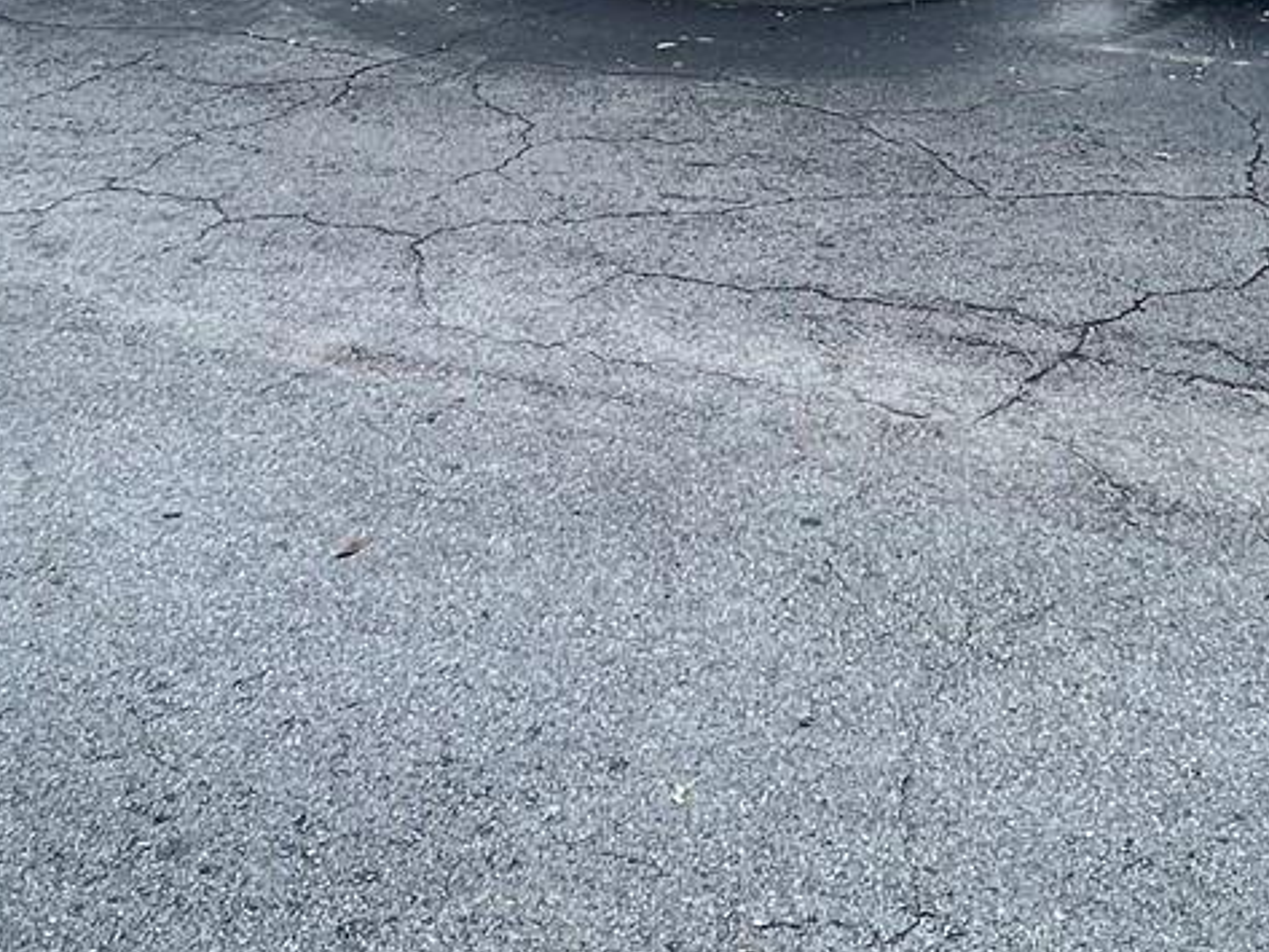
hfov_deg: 42.7
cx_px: 781
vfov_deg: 25.1
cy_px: -472
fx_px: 1613
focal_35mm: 44
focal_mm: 1.57
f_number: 1.8
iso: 32
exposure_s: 1/391
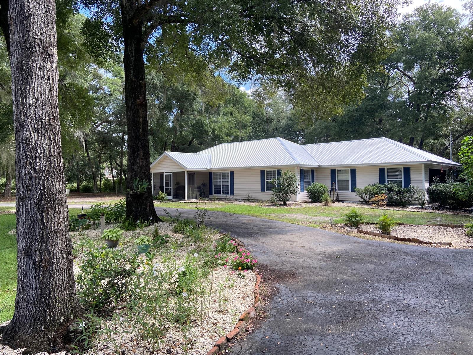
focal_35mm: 26
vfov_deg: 53.1
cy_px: 178
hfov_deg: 67.3
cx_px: 236
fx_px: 355
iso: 32
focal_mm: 4.25
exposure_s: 1/616
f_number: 1.8
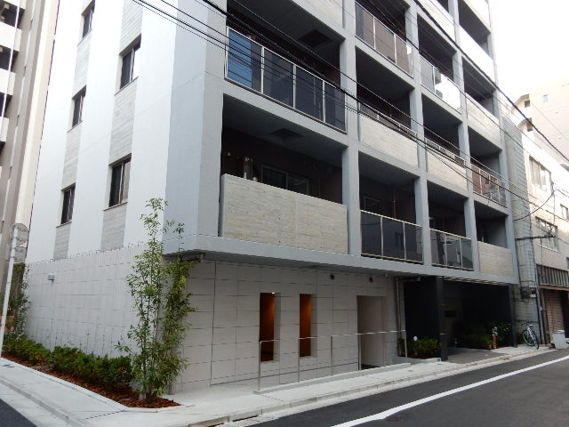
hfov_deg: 69.4
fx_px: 411
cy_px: 214
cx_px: 284
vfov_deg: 54.9
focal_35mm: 25
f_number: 3.7
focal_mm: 4.5
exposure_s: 1/40
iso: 125
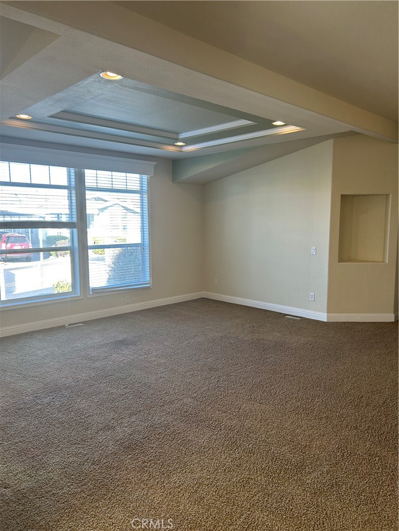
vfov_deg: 67.3
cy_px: 266
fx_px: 400
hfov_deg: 53.1
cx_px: 200
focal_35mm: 26
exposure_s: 1/120
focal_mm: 5.7
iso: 64
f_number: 1.5
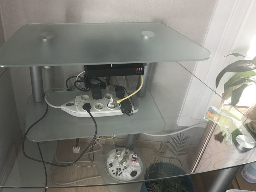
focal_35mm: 36
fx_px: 266
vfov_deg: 39.6
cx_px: 94
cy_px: 85
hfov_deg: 50.8
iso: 32
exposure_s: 1/33
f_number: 1.8
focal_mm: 3.99
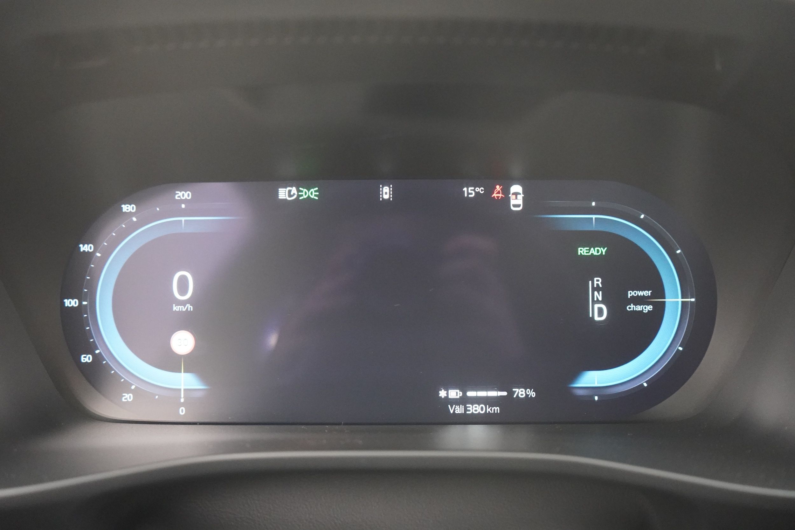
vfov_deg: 46.4
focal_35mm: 28
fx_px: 618
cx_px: 398
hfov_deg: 65.5
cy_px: 265
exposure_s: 1/30
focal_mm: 28
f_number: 3.5
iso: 12800
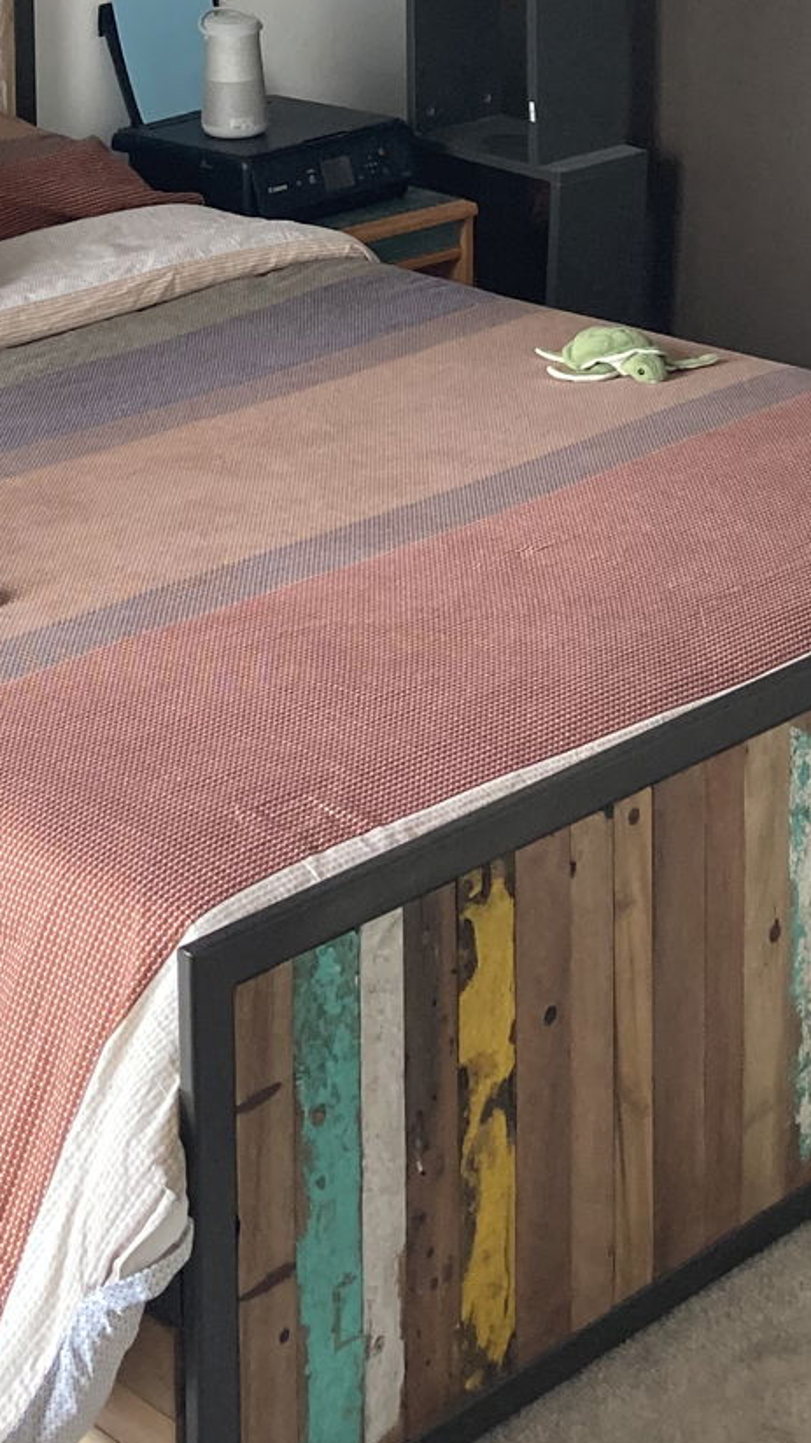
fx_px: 3023
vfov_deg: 24.9
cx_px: 296
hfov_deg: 15.3
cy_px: -167
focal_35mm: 79
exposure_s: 1/84
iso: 80
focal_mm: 3.99
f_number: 1.8
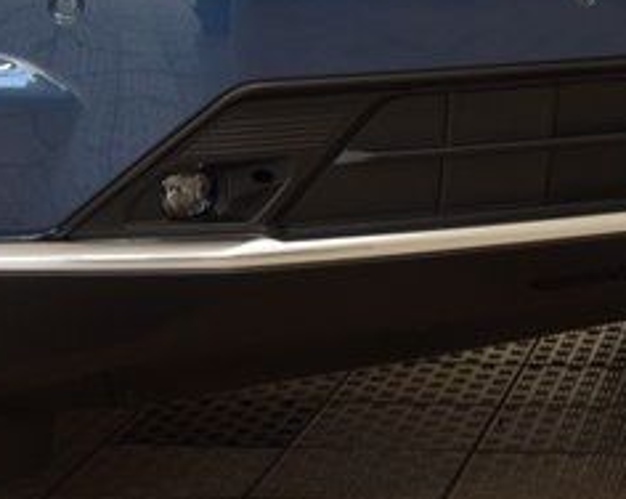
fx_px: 2830
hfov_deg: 12.6
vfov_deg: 10.0
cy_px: -20
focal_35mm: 153
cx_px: 517
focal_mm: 40
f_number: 7.1
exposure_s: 1/60
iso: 1600
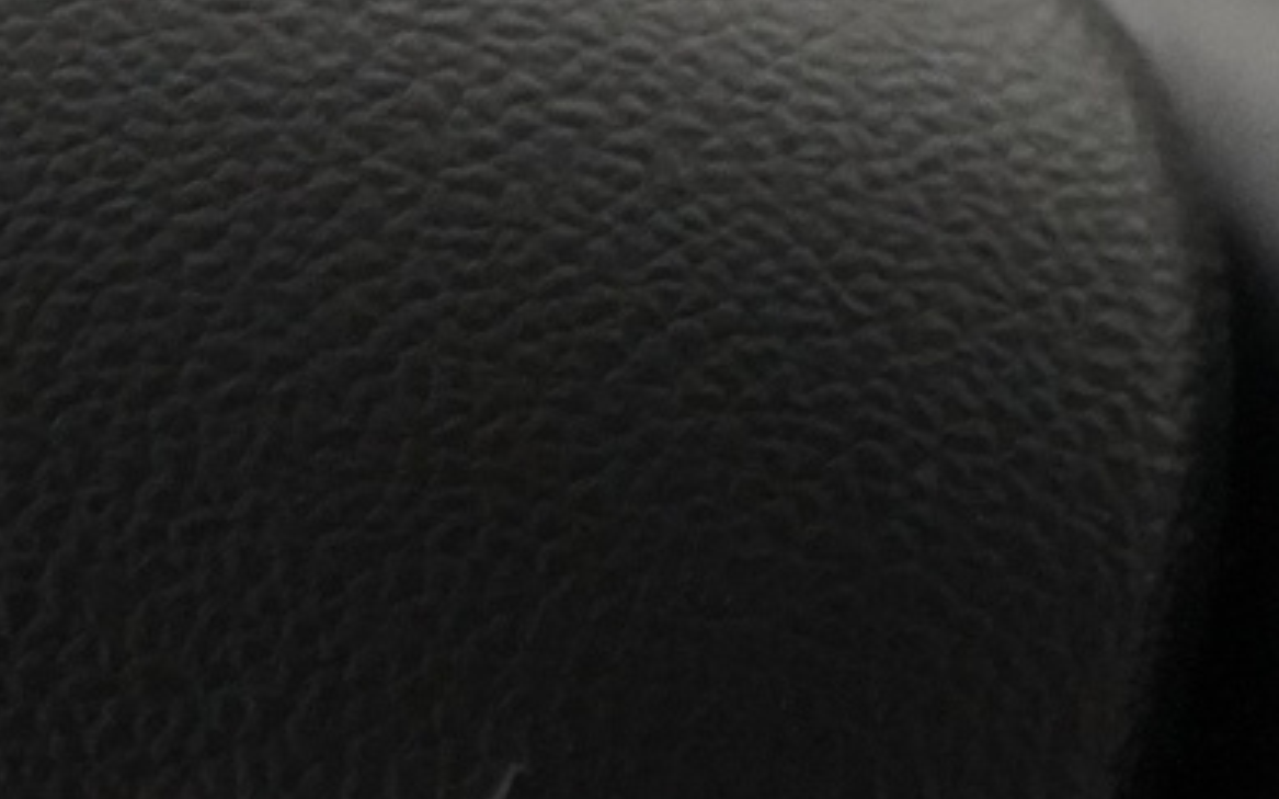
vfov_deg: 4.4
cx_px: 1447
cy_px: 983
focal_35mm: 297
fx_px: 10351
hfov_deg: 7.0
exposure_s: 1/80
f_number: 5.6
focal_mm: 70
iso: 12800
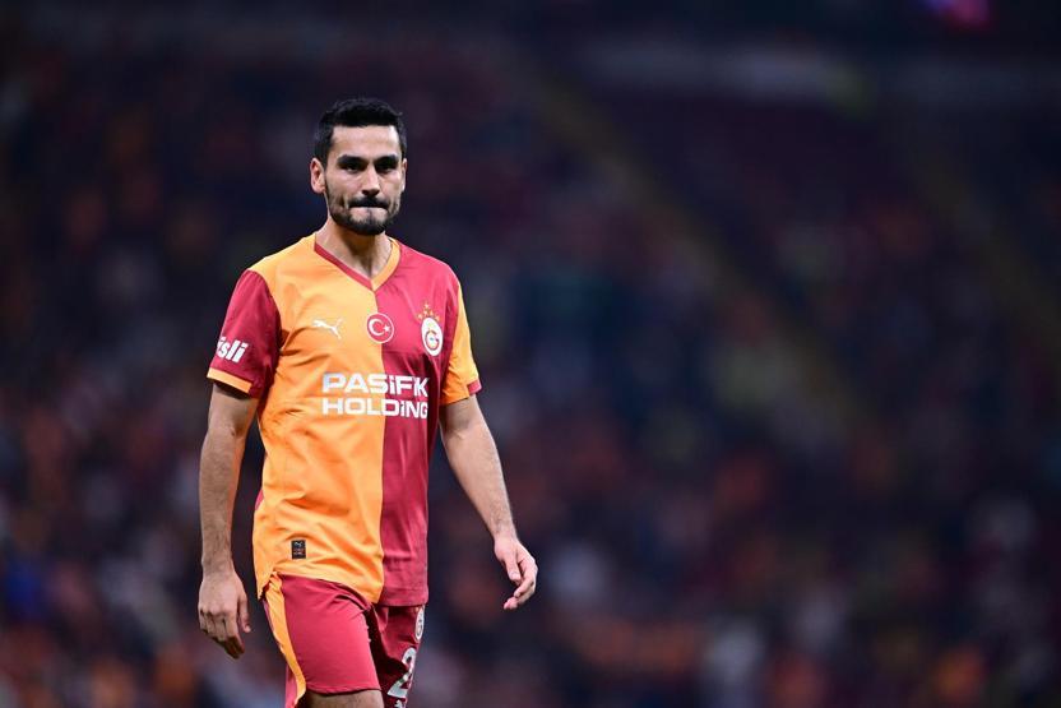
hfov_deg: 5.2
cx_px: 530
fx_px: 11790
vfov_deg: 3.4
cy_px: 354
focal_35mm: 400
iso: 2000
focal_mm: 400
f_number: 2.8
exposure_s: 1/1250
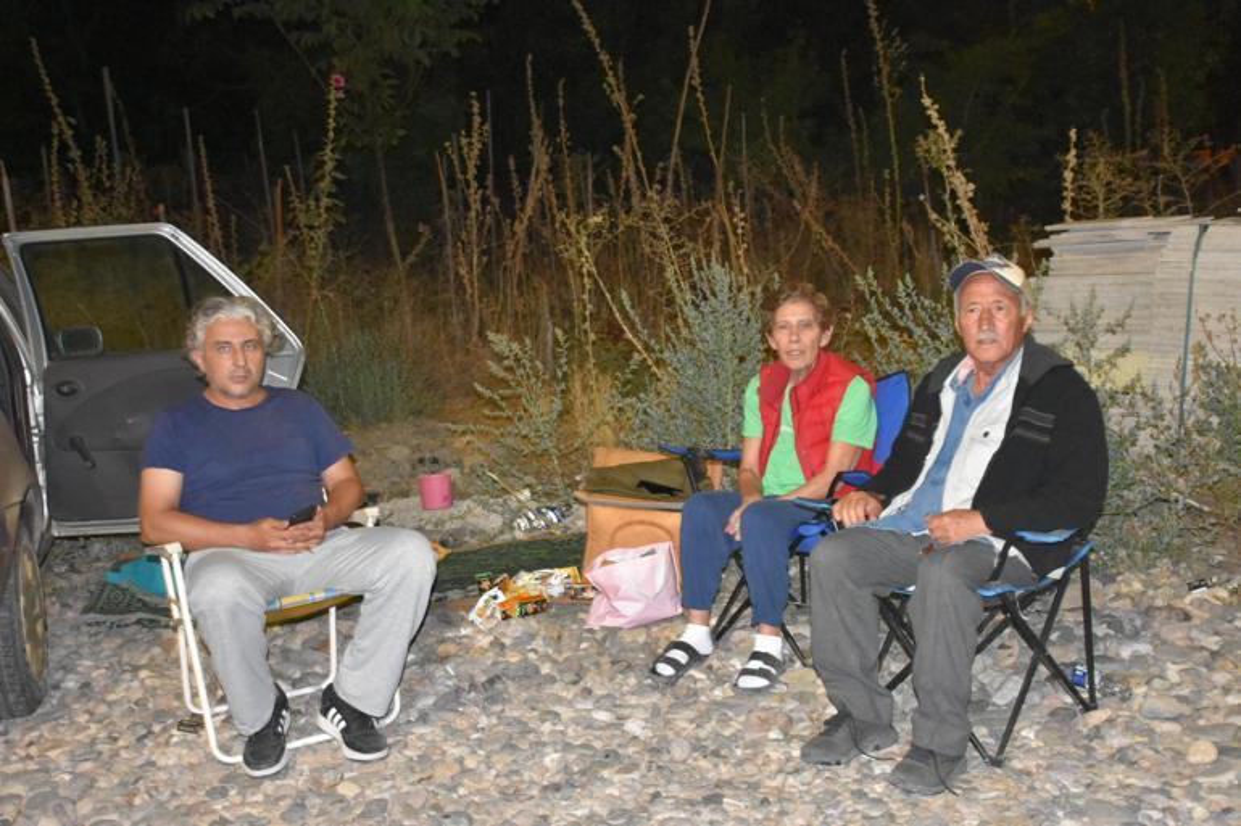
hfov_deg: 41.1
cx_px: 620
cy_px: 413
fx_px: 1654
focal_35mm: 48
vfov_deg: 28.1
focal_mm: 32
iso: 6400
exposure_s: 1/60
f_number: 4
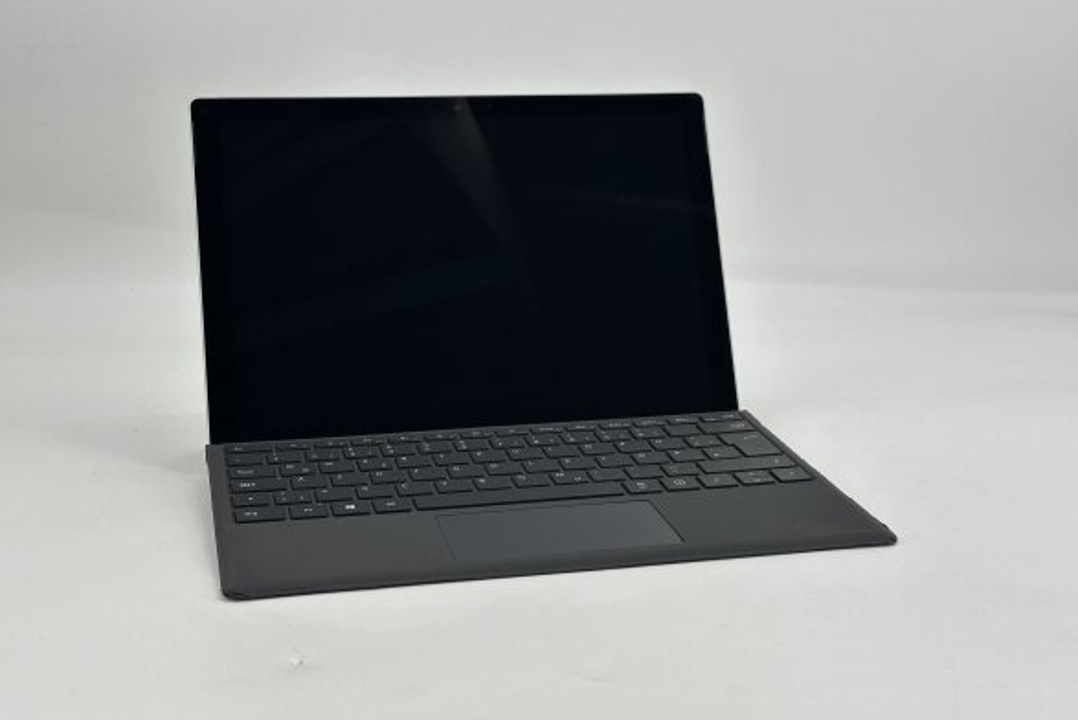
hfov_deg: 38.9
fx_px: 1528
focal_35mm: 51
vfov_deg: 26.5
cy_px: 342
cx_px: 531
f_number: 1.78
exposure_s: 1/401
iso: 64
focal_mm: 6.86
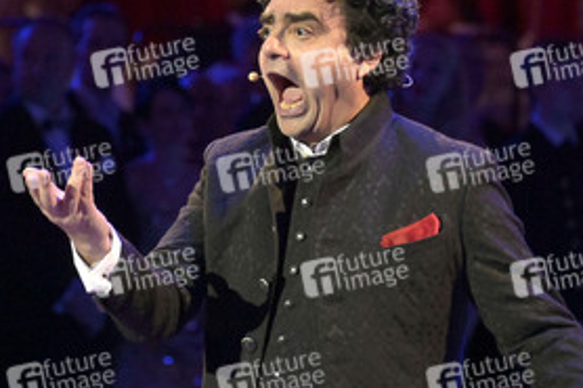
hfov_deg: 6.3
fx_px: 5260
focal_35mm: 325
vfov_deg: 4.2
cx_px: 299
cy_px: 220
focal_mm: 200
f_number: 5.6
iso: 10000
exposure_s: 1/200
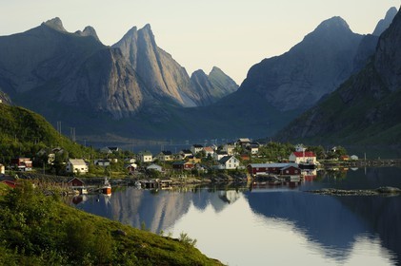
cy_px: 133
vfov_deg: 9.6
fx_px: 1586
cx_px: 200
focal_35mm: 142
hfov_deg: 14.4
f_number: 8
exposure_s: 1/100
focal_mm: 95
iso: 100
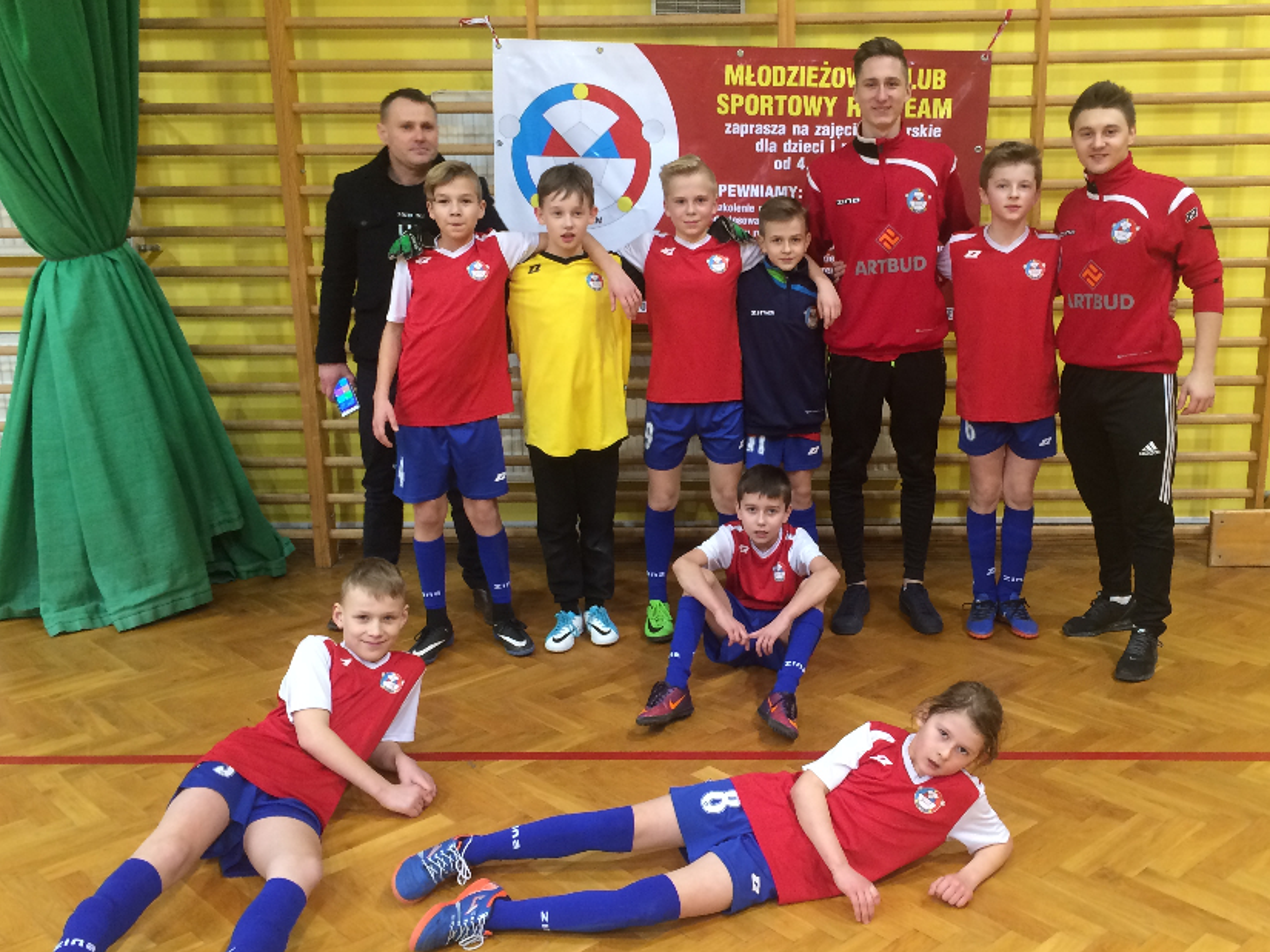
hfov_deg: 51.2
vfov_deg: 39.7
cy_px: 474
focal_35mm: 36
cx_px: 731
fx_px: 1321
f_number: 2.2
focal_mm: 4.15
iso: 160
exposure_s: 1/33
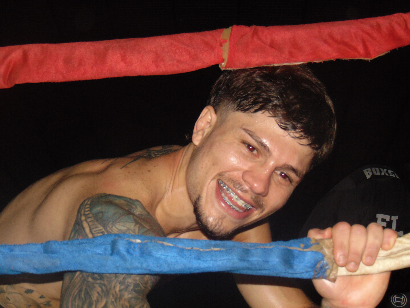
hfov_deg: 27.4
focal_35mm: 71
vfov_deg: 20.7
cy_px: 154
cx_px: 205
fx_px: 841
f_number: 3.7
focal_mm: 12.8
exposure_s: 1/60
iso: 200
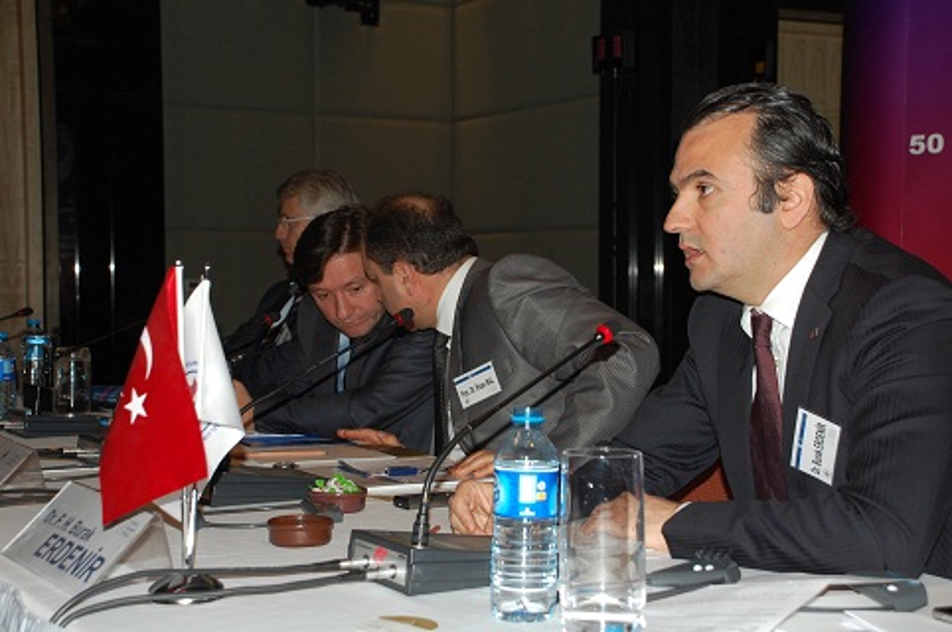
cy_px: 316
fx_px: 1505
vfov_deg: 23.7
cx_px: 476
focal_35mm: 57
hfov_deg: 35.1
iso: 400
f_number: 4.5
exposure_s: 1/60
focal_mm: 38
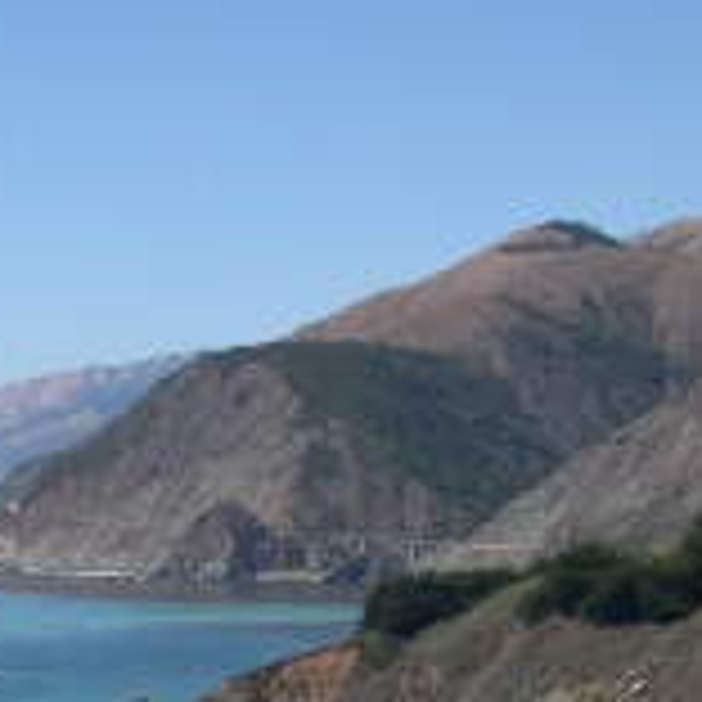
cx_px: 202
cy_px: 796
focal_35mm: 122
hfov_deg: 14.3
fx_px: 2799
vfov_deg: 14.0
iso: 100
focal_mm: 8
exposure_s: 1/223
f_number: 7.6
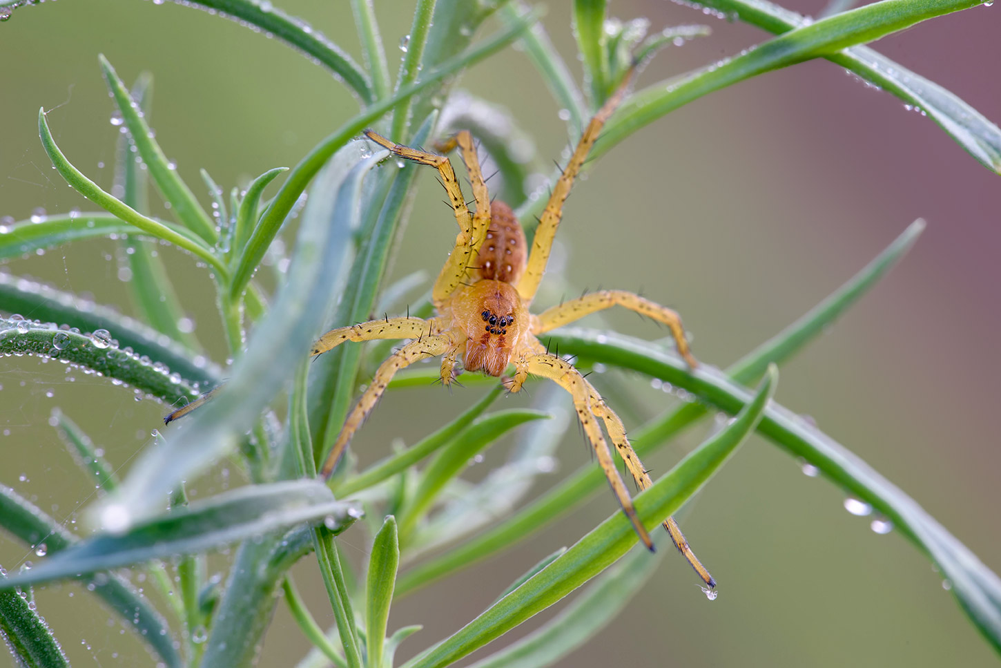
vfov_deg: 7.4
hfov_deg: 11.1
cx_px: 500
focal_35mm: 185
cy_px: 334
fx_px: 5144
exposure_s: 1/6
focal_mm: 185
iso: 100
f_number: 13
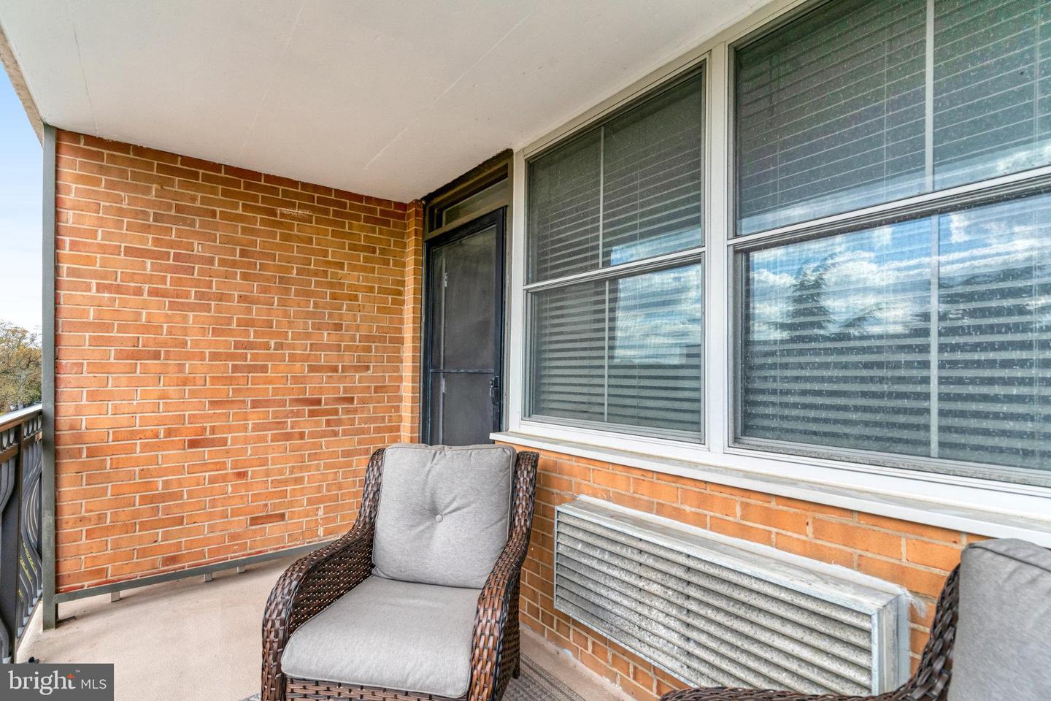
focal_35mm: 16
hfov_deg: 96.7
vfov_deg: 73.7
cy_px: 350
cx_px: 526
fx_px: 467
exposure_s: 1/500
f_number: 8
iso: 1250
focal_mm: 16
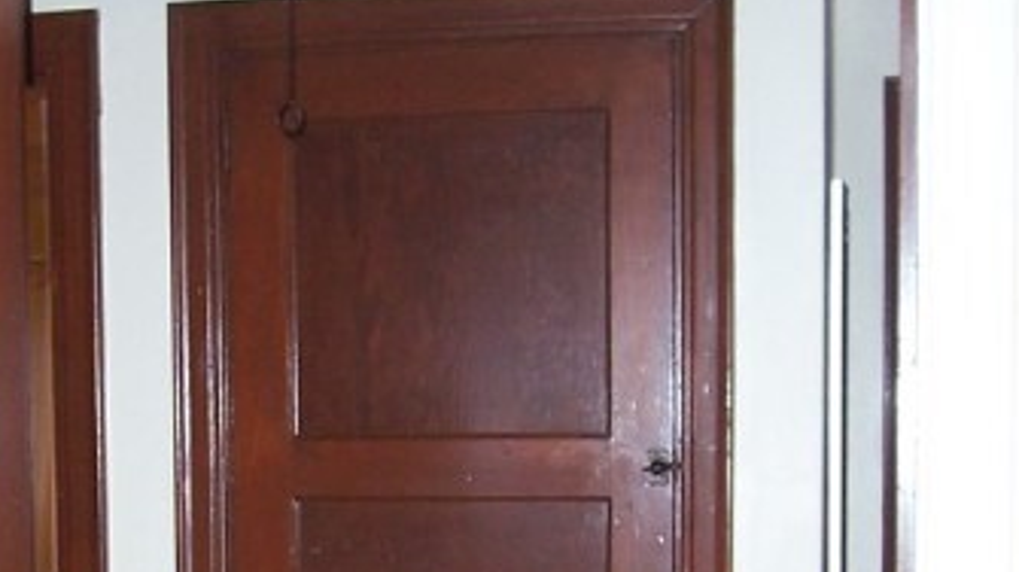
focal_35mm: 85
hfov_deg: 24.9
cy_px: 758
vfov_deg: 13.6
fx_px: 2295
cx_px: 307
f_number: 2.7
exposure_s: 1/60
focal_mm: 5.6
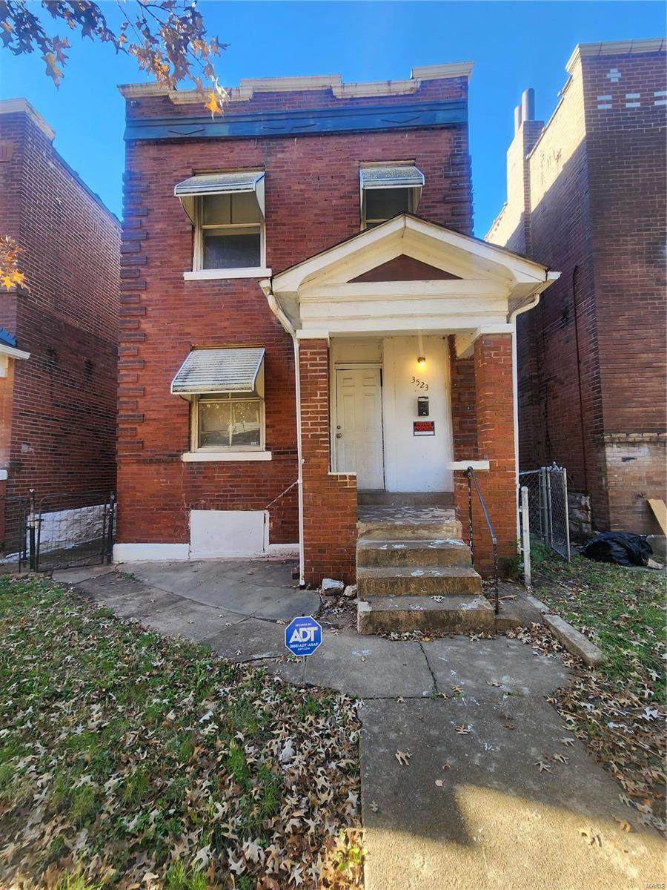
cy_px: 445
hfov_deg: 89.9
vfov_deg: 106.2
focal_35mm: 13
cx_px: 334
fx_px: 334
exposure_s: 1/212
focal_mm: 2.2
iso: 50
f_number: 2.2
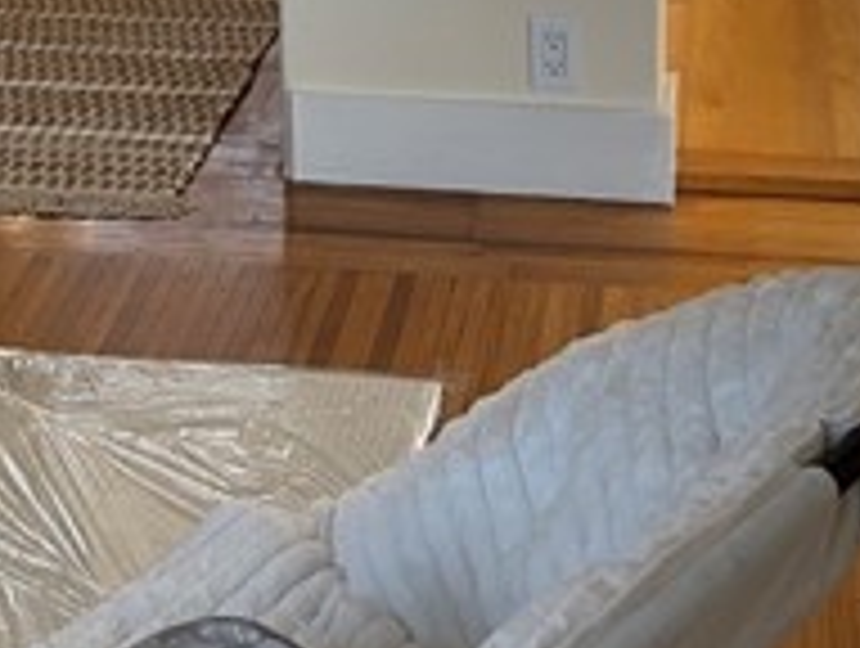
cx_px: 387
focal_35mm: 97
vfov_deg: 14.3
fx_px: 2414
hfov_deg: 20.2
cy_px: -320
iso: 25
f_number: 1.8
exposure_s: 1/435
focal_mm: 3
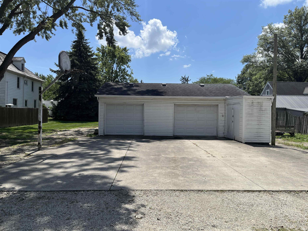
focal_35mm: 26
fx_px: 231
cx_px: 154
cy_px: 116
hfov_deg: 67.3
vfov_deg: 53.1
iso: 50
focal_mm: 5.1
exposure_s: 1/4651
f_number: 1.6
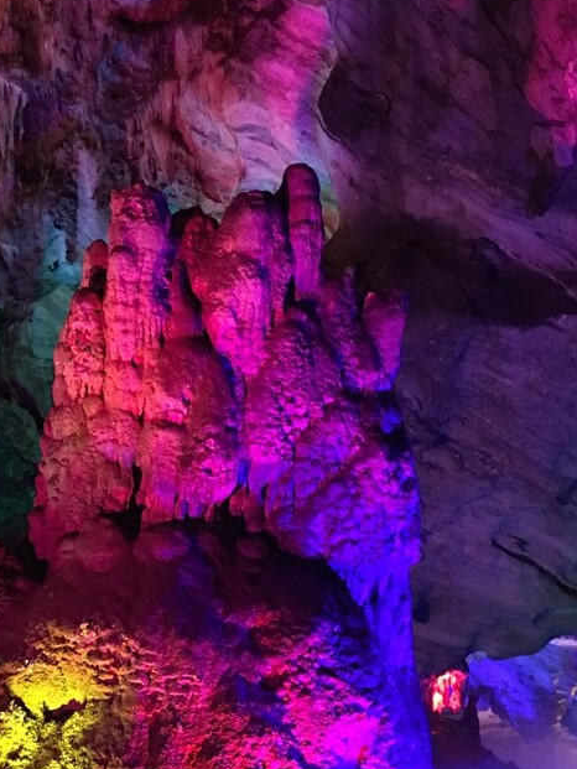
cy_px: 549
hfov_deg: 25.9
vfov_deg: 33.8
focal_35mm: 56
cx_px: 172
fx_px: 1244
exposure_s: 1/4
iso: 125
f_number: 2.2
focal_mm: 4.15
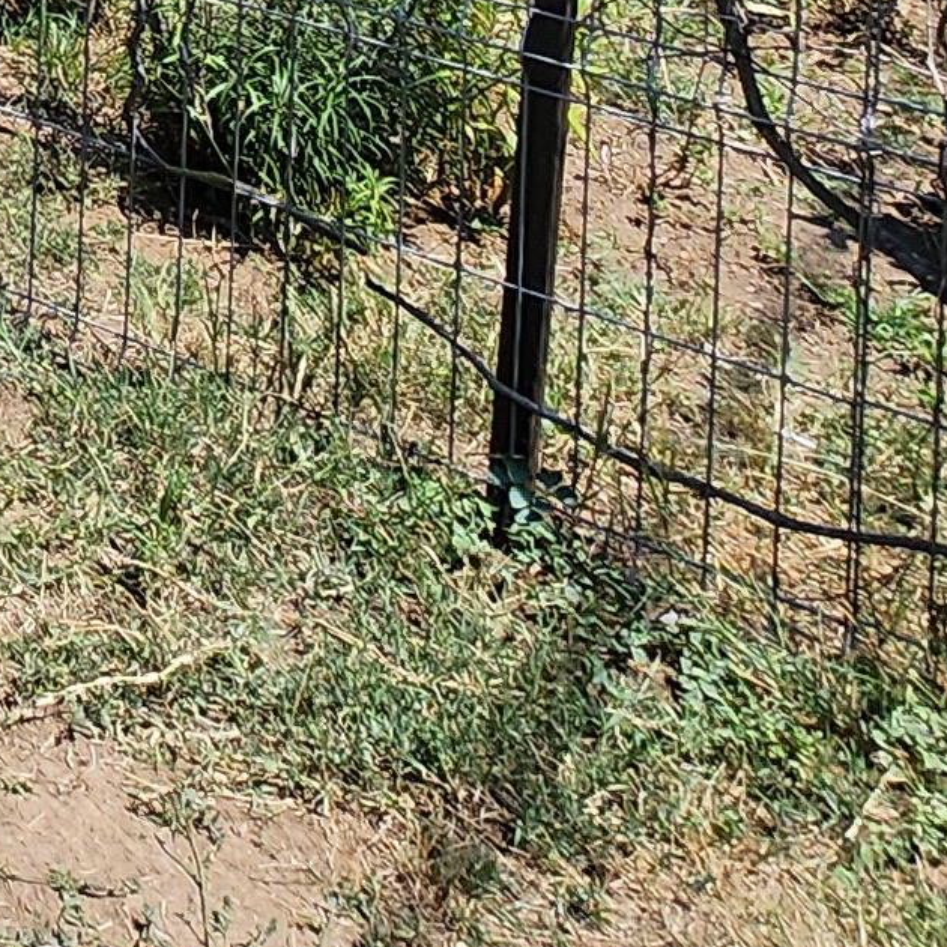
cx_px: -839
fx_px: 2259
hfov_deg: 18.0
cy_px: -864
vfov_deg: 17.8
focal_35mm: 73
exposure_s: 1/902
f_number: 2.2
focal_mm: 1.74
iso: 32
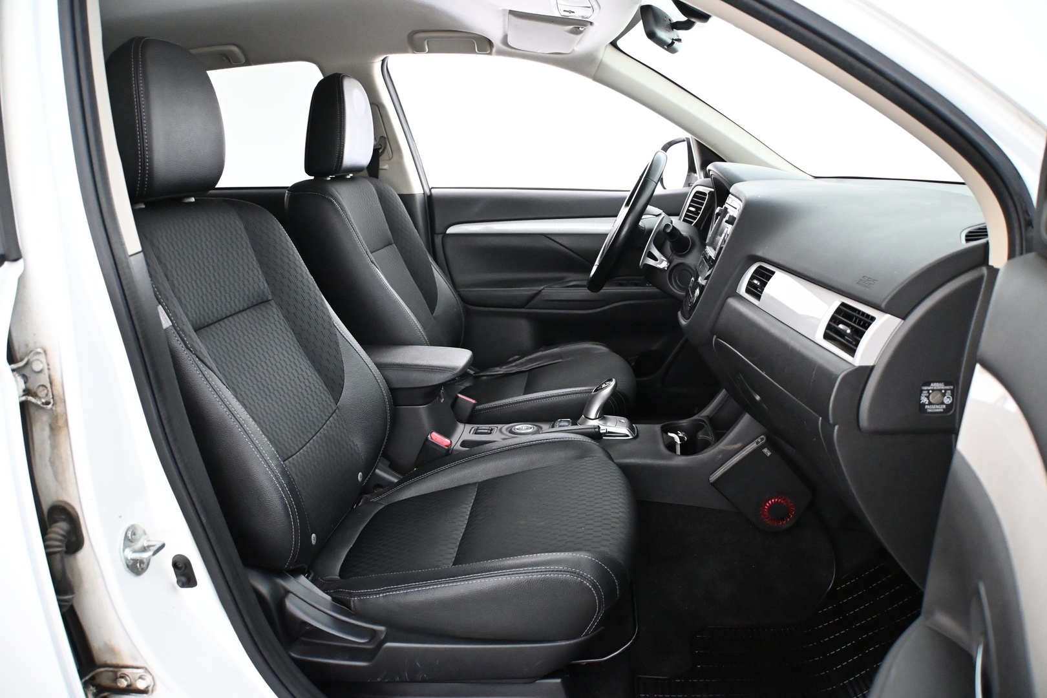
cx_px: 524
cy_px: 349
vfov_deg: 29.4
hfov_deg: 43.0
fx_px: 1330
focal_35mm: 46
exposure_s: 1/60
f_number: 4.8
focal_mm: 30.5
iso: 5000
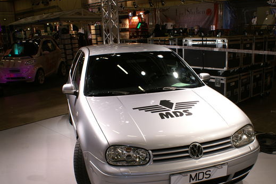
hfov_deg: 51.8
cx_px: 153
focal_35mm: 37
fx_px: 283
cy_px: 103
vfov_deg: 35.8
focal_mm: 20
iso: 100
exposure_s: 1/40
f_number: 5.6
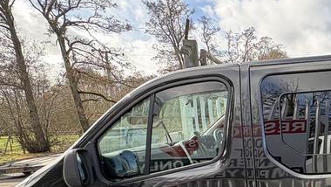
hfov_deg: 45.9
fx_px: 316
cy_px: 170
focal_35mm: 36
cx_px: 335
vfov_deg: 31.3
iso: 64
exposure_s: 1/240
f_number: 2.2
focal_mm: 2.22
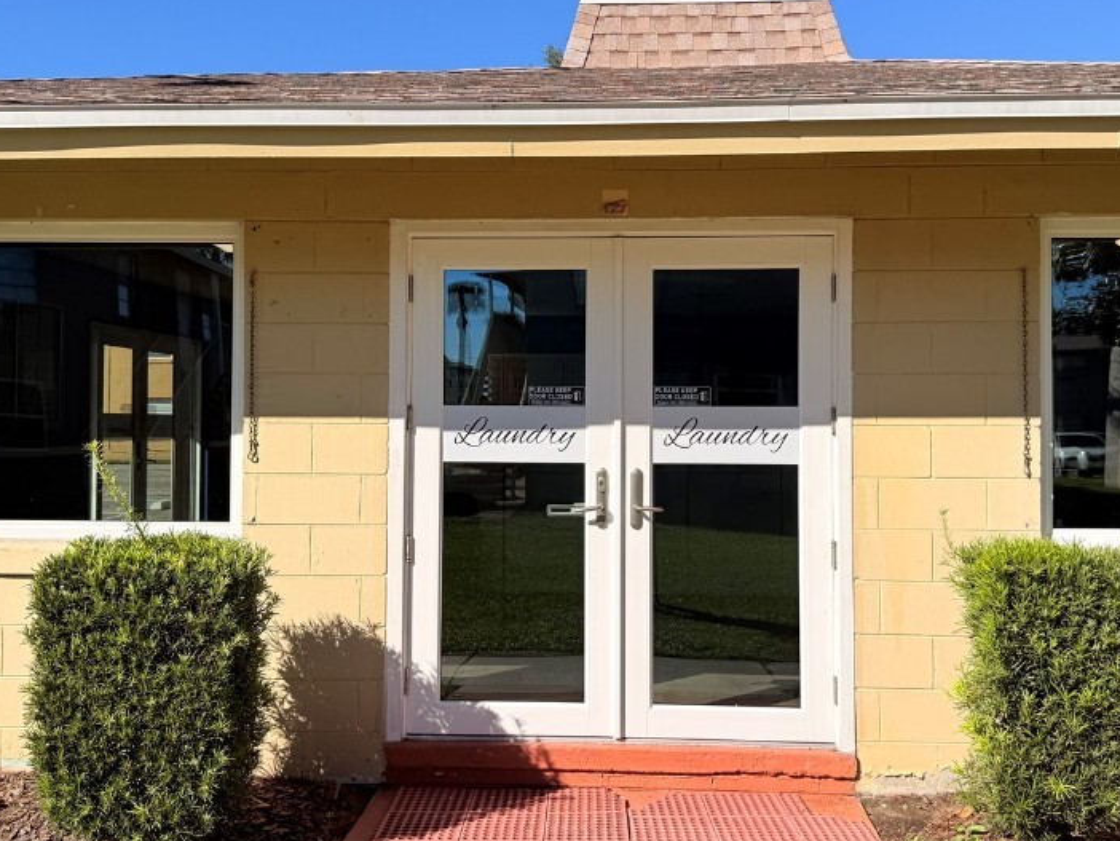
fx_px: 1133
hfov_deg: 52.6
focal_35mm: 35
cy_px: 388
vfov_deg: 40.7
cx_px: 566
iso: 80
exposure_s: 1/6711
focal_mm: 6.76
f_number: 1.78
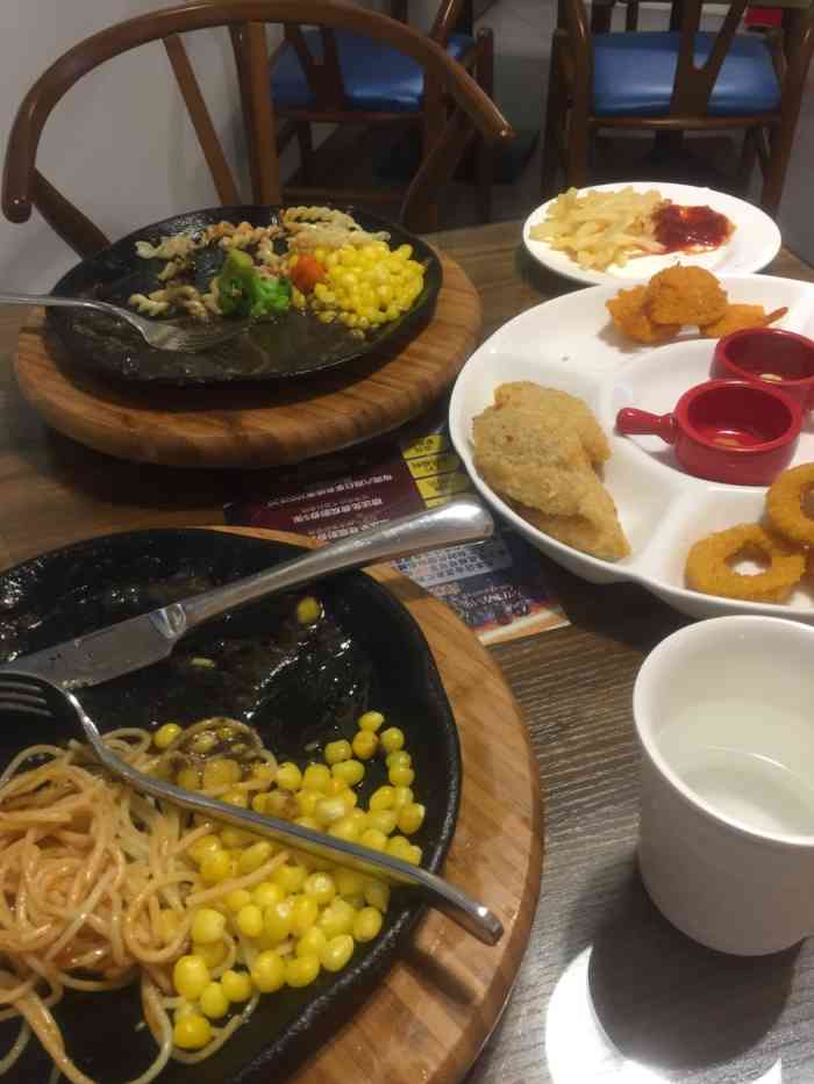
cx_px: 407
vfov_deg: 61.7
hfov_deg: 48.2
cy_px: 542
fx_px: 909
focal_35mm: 29
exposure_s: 1/33
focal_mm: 4.15
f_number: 2.2
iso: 125
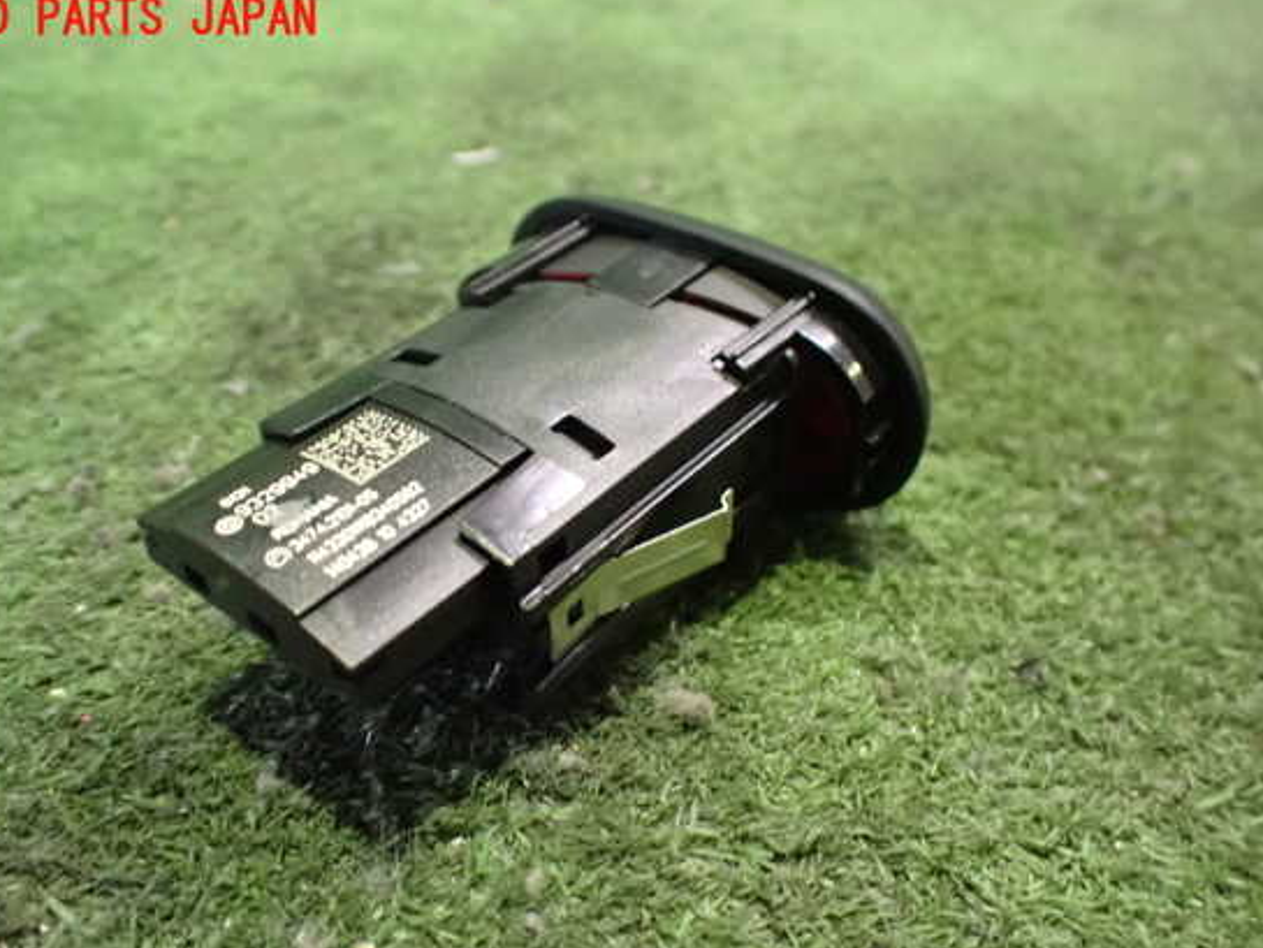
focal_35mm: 33
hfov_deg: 55.3
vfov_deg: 42.9
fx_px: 1204
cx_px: 591
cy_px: 512
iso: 1250
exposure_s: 1/30
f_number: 2.3
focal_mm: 5.4
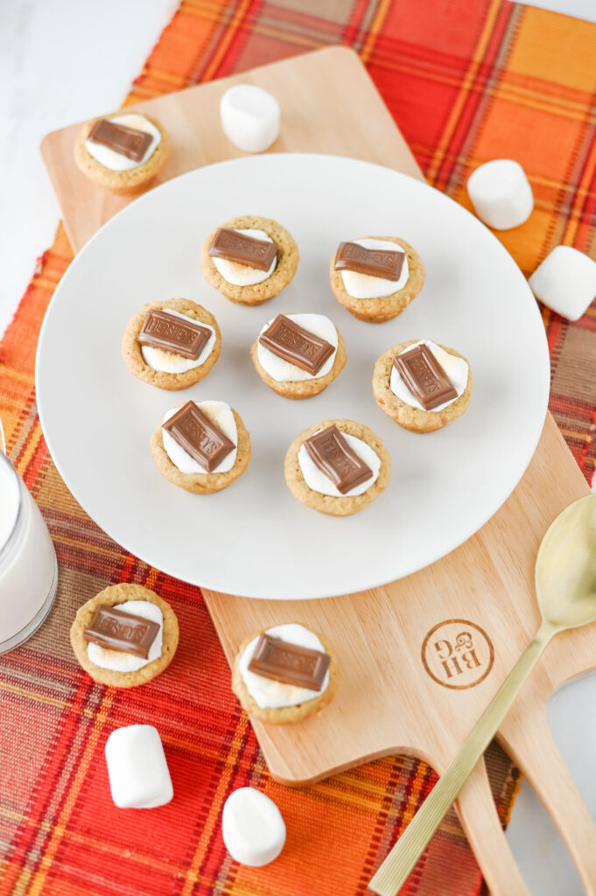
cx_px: 298
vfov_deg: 39.6
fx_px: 1244
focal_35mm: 50
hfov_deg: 26.9
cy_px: 448
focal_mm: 50
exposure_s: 1/200
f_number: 3.2
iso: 220
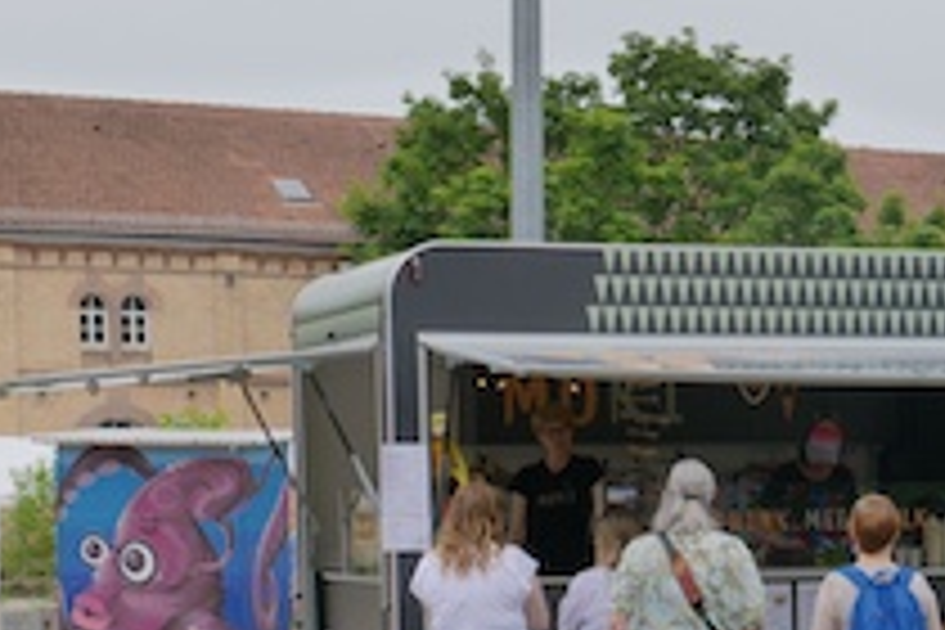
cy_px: 688
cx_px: 1015
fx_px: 3124
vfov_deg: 11.4
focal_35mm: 119
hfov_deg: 16.7
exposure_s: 1/160
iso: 200
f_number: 11
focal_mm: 44
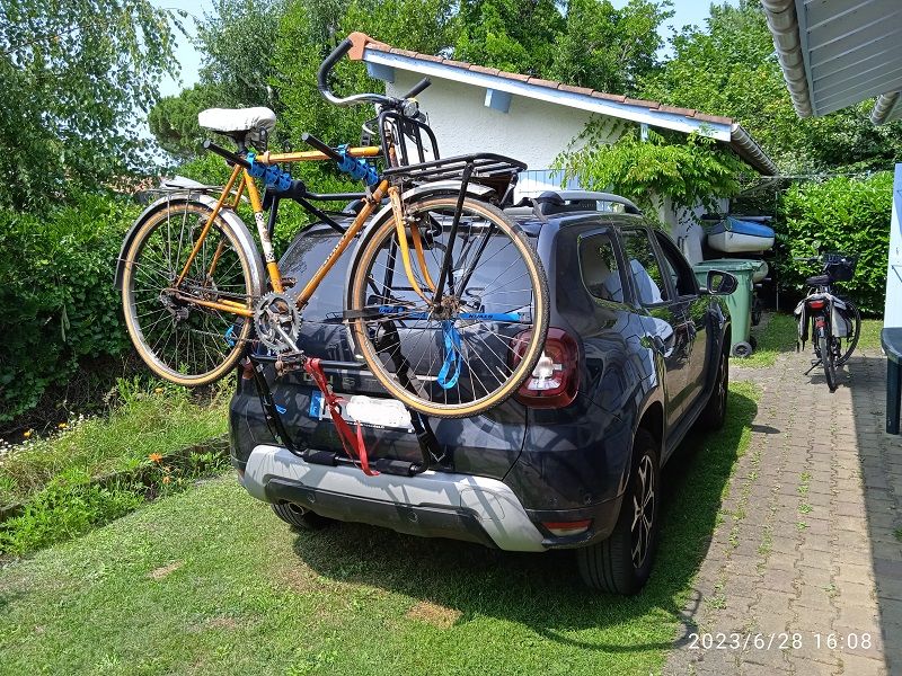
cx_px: 451
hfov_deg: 63.4
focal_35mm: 28
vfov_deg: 49.7
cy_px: 338
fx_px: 730
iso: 100
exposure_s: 1/432
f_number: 2.2
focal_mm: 3.43
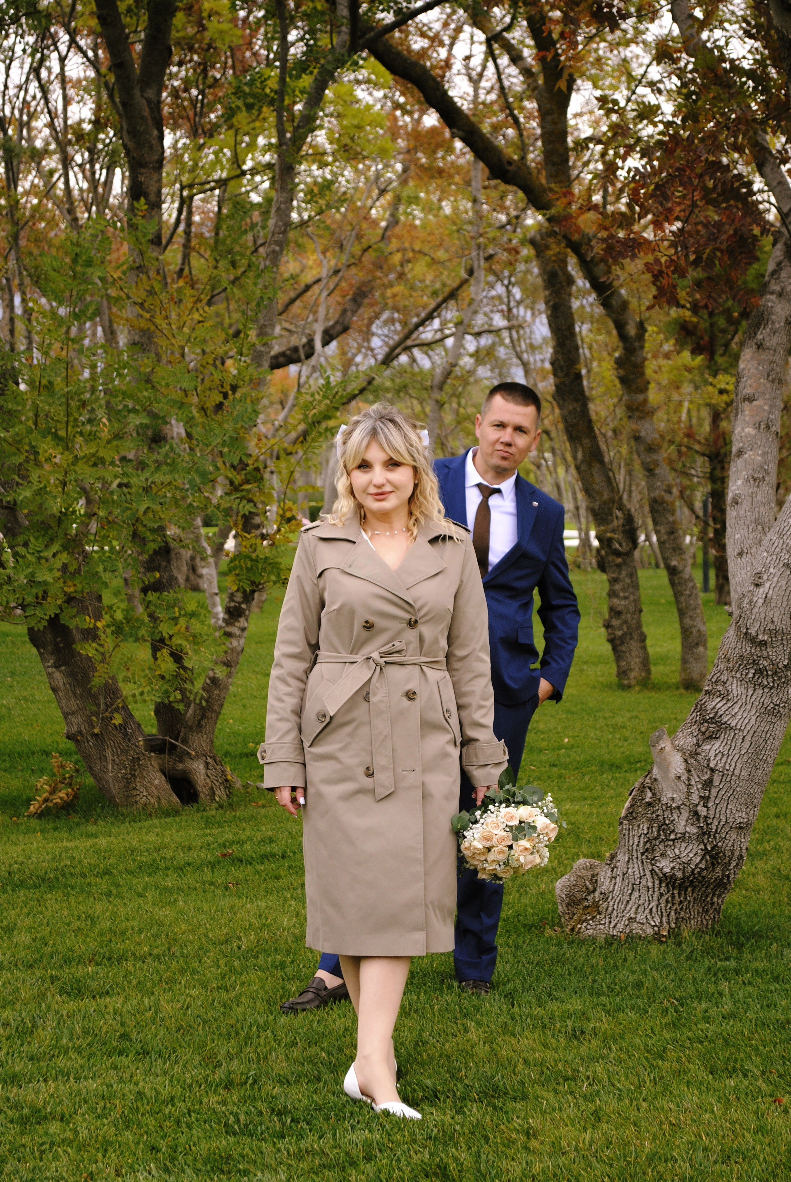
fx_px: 2711
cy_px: 591
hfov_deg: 16.6
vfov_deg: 24.6
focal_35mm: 82
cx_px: 396
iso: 250
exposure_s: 1/125
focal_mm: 55
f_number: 5.6
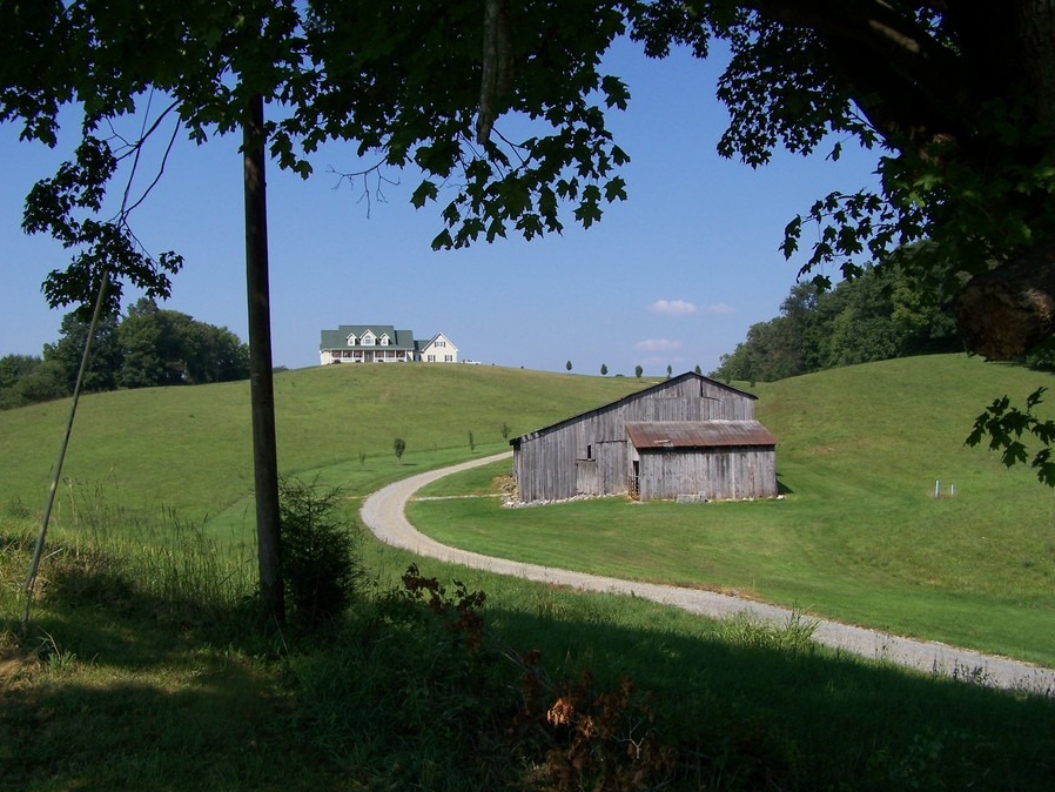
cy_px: 398
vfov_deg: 36.8
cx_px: 525
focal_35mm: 39
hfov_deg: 47.9
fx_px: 1189
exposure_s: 1/640
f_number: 4
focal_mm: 6.3
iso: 64
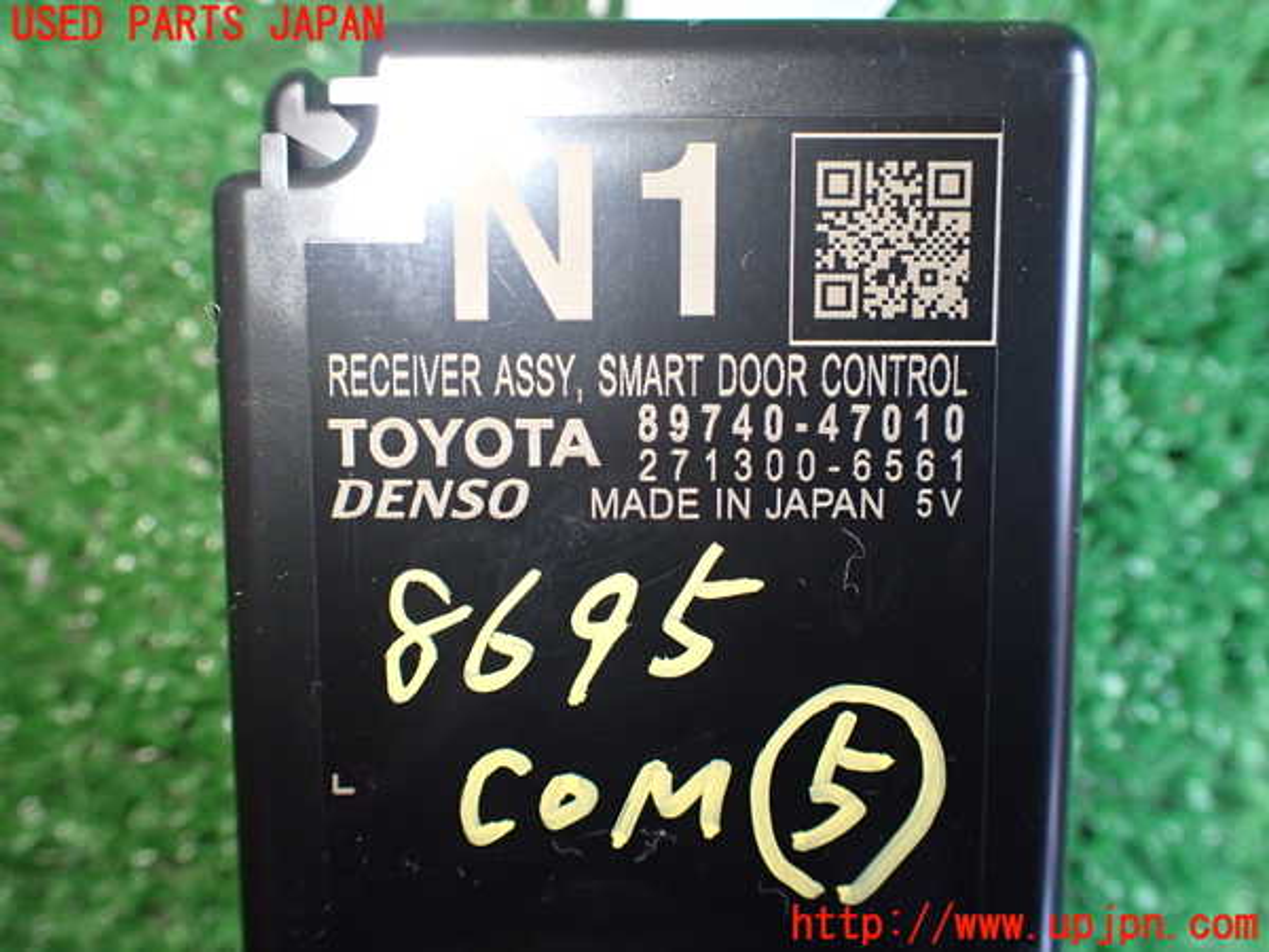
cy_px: 476
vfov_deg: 46.8
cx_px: 634
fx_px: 1100
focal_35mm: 30
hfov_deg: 60.0
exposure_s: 1/125
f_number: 2.3
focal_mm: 5.4
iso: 500
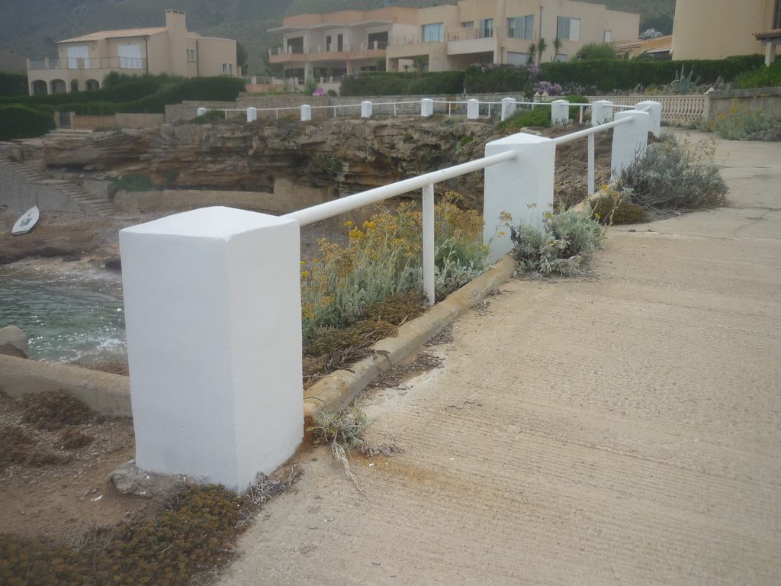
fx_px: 745
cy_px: 293
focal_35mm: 33
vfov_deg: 42.9
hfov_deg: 55.4
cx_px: 390
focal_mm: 5.5
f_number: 8
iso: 80
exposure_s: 1/160
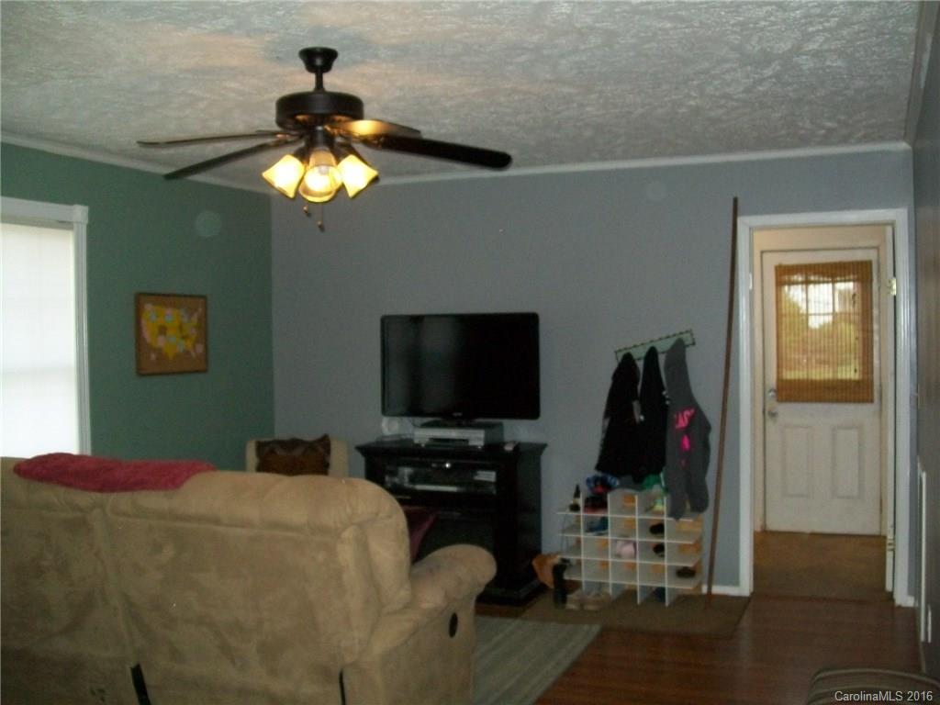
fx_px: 978
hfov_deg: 51.4
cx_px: 470
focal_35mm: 36
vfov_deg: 39.7
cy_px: 352
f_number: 2.7
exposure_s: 1/60
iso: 160
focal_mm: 6
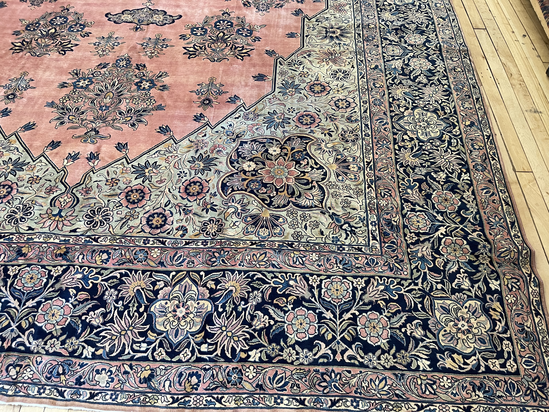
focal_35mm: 25
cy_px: 206
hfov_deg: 69.4
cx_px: 274
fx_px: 396
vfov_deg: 54.9
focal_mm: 5.1
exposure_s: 1/60
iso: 250
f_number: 1.6
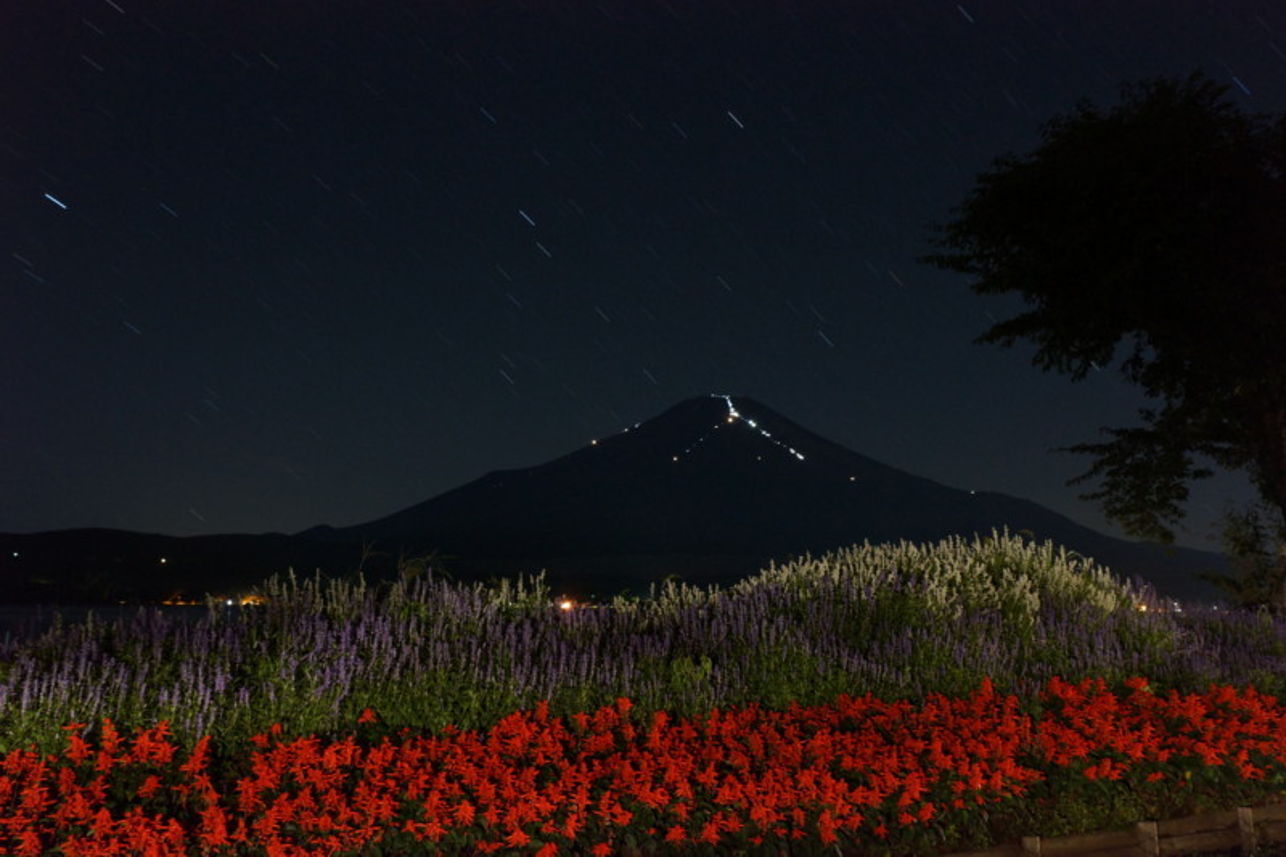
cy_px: 428
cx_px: 643
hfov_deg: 61.9
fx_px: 1071
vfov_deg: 43.6
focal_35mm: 30
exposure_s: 240
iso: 400
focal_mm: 20
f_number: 8
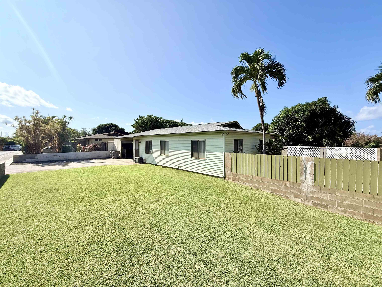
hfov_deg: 102.1
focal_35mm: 14
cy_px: 144
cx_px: 191
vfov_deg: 85.7
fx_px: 154
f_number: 2.2
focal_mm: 2.22
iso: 50
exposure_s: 1/2841
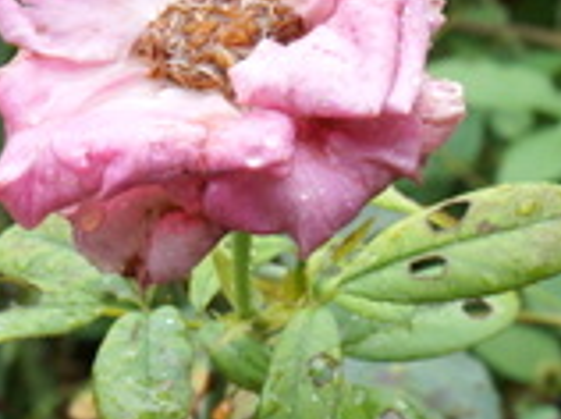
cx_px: 224
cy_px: 27
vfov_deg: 9.3
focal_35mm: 158
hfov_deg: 12.5
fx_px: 2556
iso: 200
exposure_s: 1/80
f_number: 11
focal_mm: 27
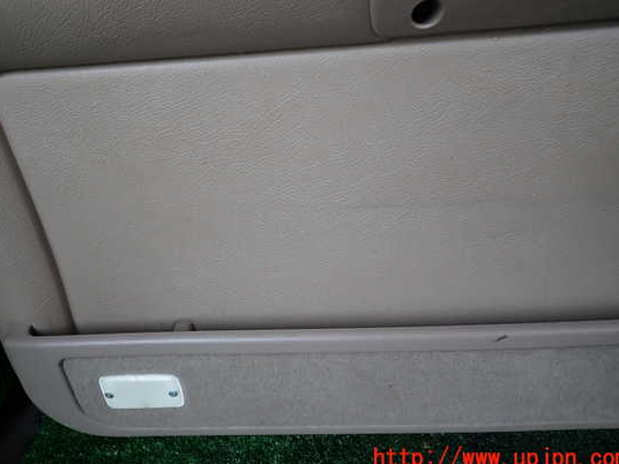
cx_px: 288
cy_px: 214
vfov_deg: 49.7
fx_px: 501
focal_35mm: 28
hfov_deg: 63.4
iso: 100
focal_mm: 4.5
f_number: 2
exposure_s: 1/100
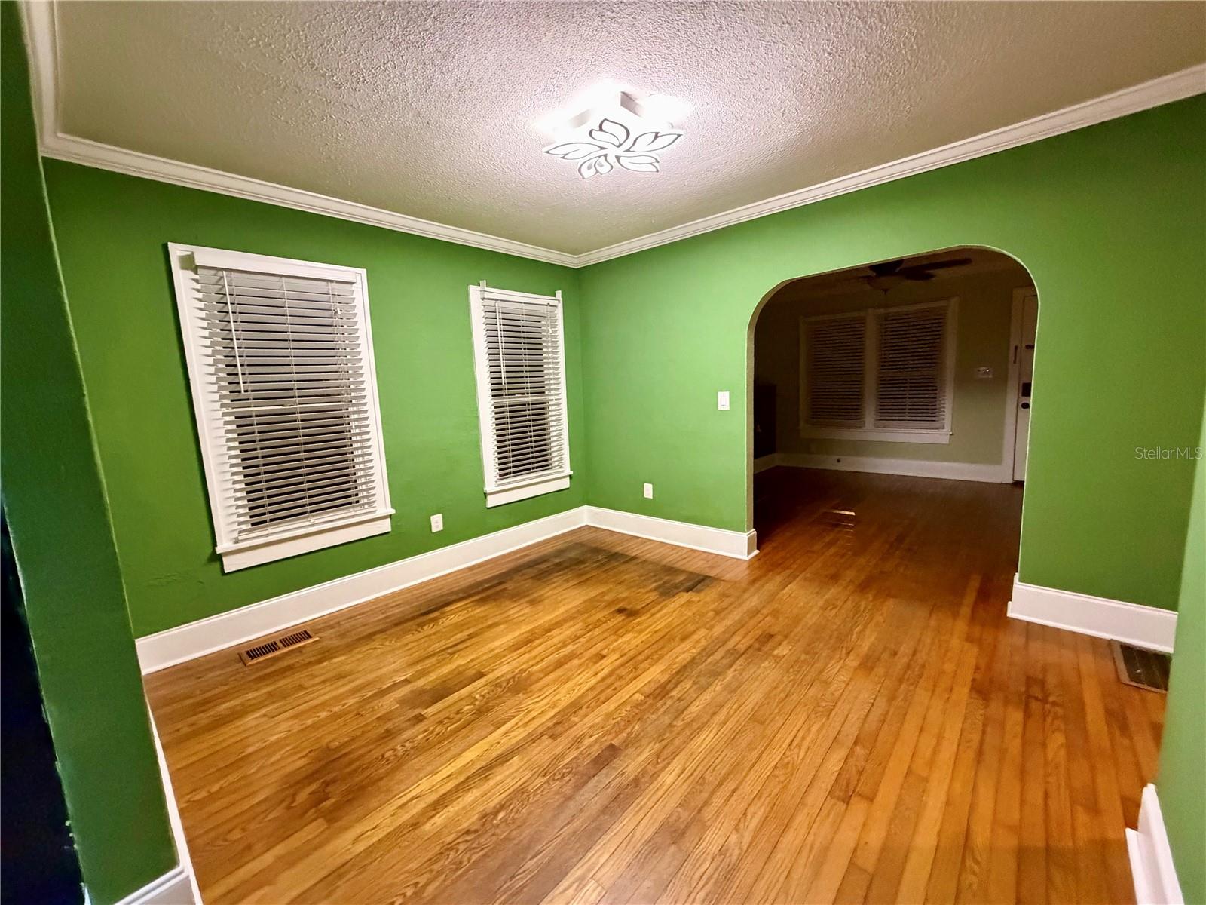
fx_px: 488
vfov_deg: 85.7
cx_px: 603
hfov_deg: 102.1
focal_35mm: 14
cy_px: 452
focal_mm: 2.22
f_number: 2.2
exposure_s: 1/60
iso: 1000
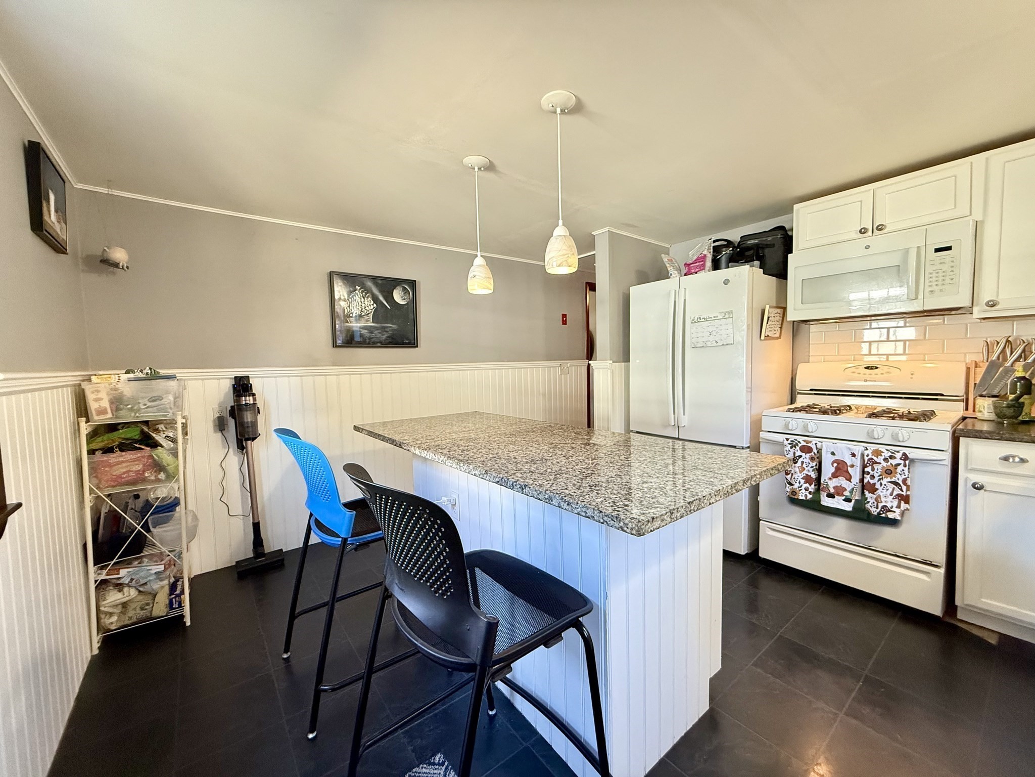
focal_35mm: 14
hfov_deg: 102.1
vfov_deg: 85.7
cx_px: 518
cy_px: 388
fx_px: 419
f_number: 2.2
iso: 500
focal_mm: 2.22
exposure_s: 1/60
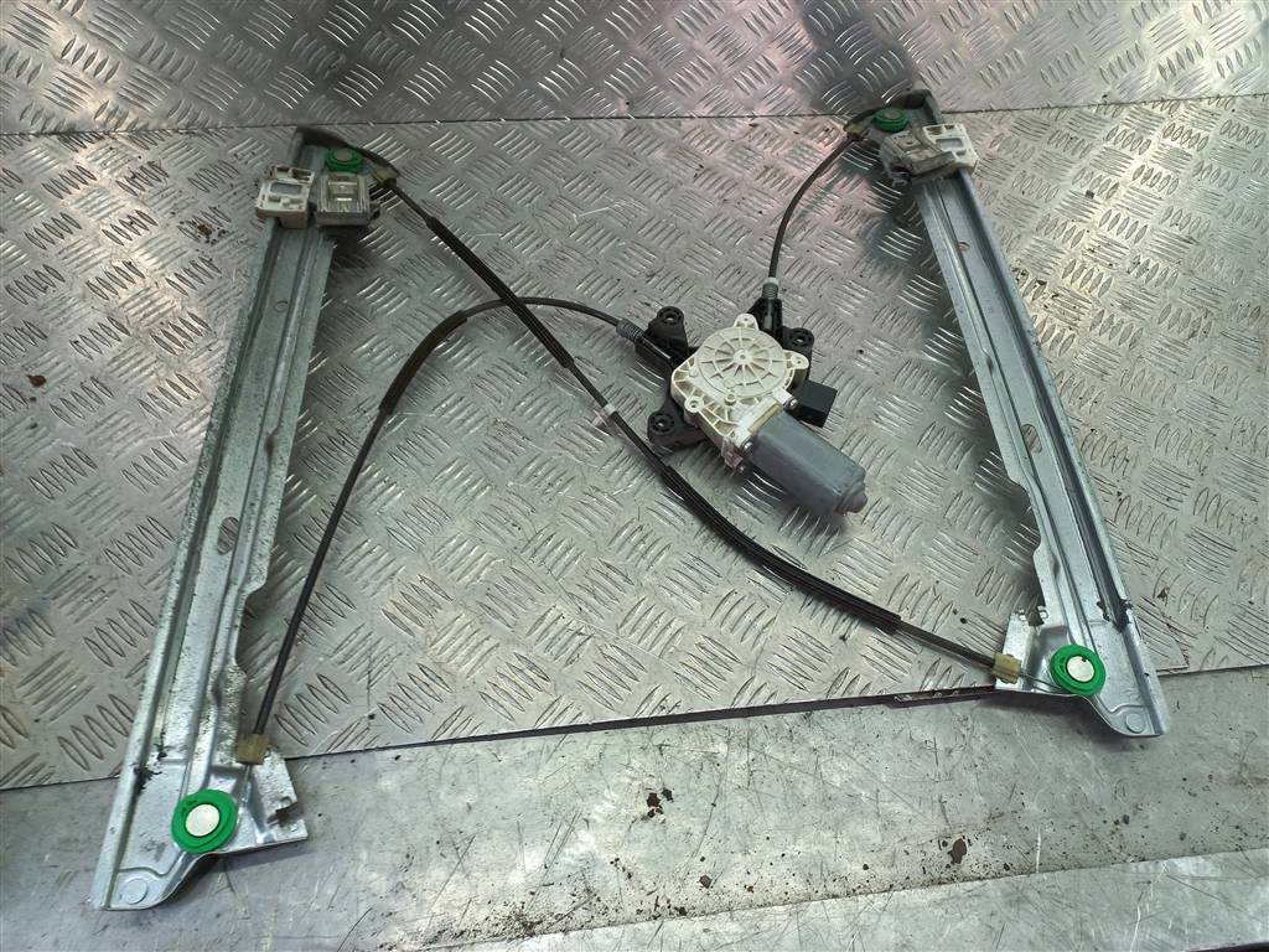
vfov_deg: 54.9
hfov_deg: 69.4
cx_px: 634
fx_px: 916
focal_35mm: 25
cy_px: 476
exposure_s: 1/50
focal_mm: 4.6
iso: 50
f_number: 1.8
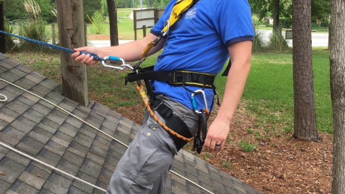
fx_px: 393
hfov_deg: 47.4
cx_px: 170
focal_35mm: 43
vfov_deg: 27.4
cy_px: 53
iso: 25
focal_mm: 4.15
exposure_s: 1/196
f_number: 2.2
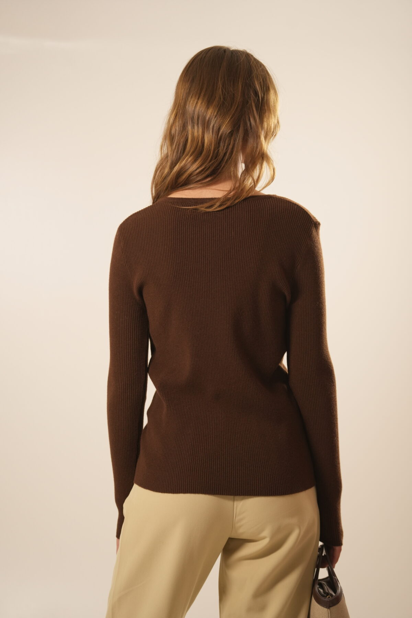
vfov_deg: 14.9
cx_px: 206
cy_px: 309
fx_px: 2369
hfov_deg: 9.9
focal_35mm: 138
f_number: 4
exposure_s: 1/125
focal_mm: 138
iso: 1250
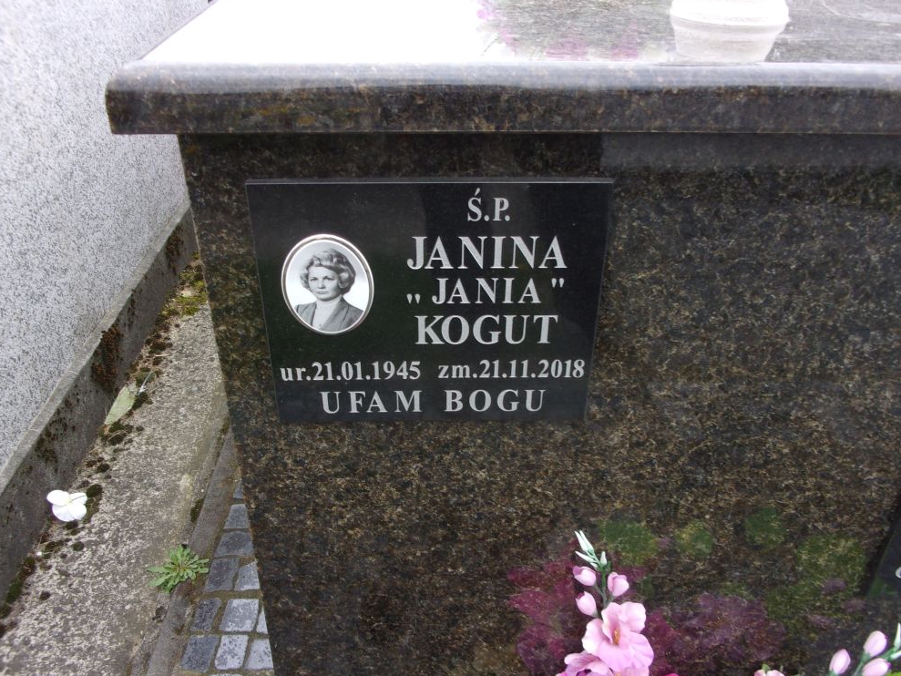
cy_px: 338
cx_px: 462
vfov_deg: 48.2
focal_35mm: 29
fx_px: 755
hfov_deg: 61.6
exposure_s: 1/70
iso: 80
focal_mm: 5.1
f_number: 3.9
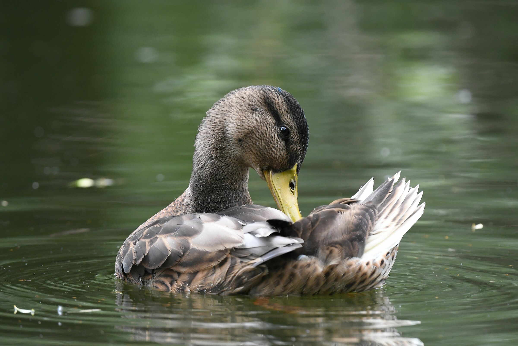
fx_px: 10791
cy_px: 173
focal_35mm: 750
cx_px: 259
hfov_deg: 2.7
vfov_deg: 1.8
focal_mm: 500
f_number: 6.3
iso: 1600
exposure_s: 1/500
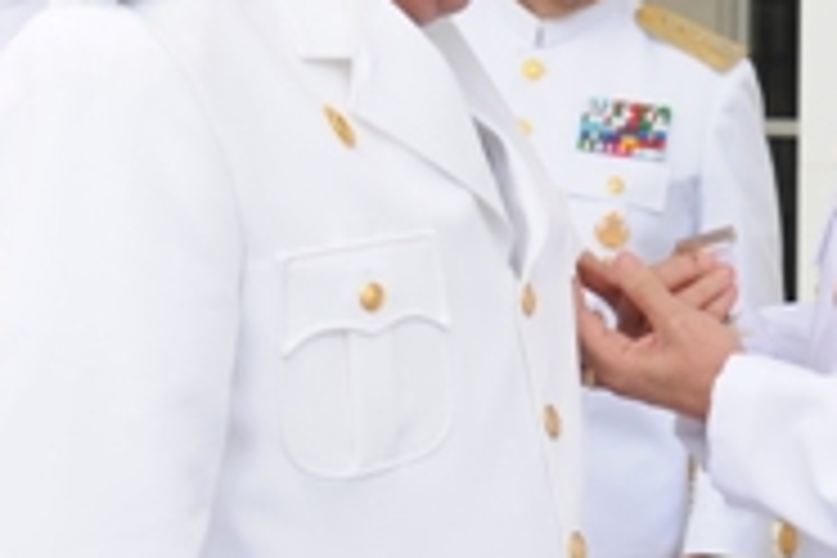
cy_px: 144
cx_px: 603
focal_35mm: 137
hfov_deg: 14.9
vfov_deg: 10.0
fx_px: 3185
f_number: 10
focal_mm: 38
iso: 200
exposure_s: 1/160
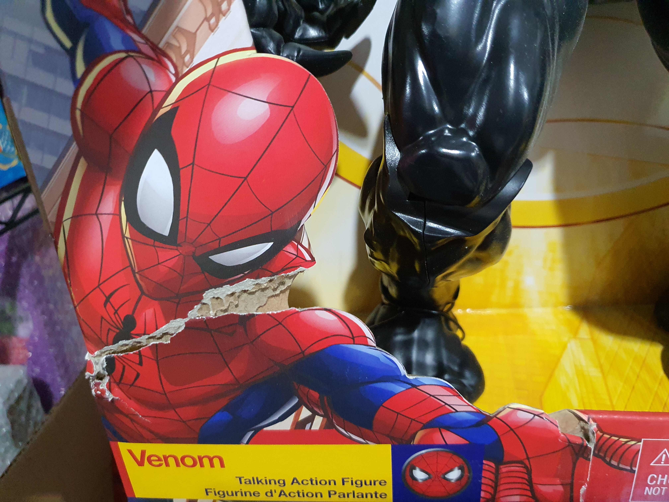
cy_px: 251
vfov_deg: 53.1
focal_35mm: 26
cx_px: 334
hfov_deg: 67.3
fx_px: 502
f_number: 1.5
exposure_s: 1/50
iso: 500
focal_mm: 4.3
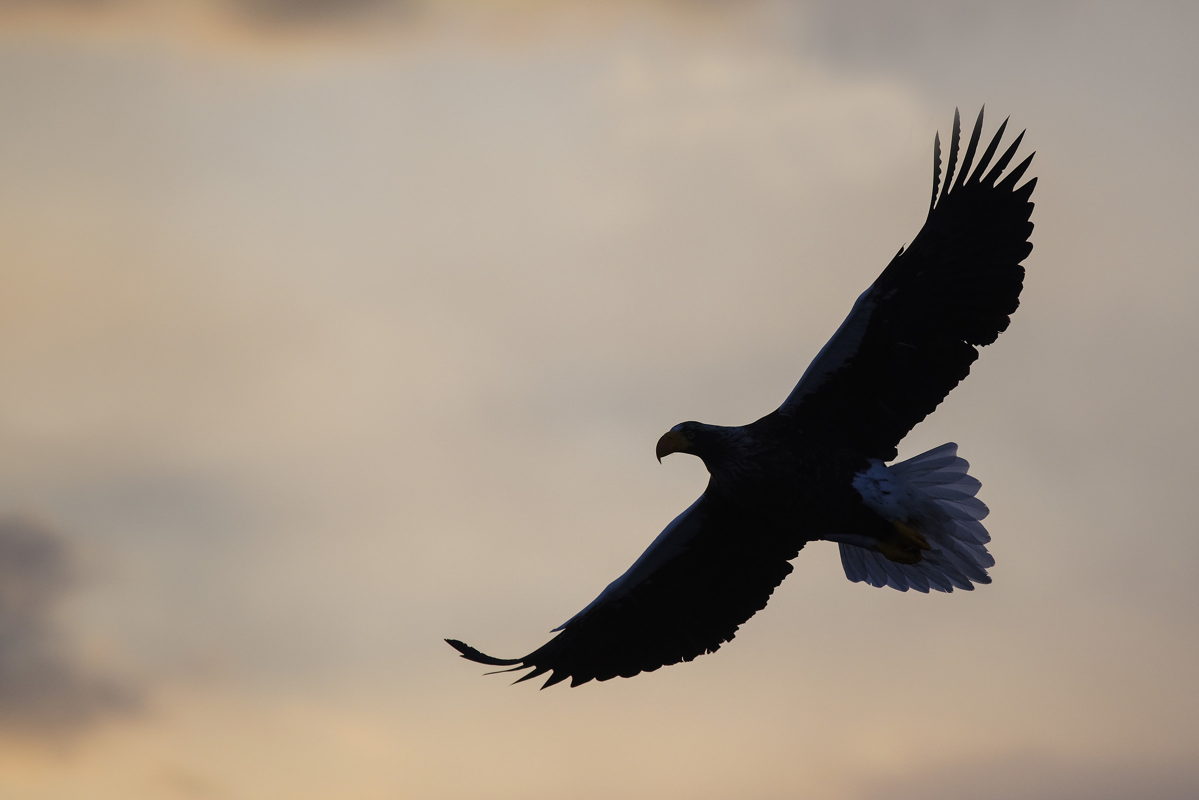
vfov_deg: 4.6
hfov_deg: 6.9
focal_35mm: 300
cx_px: 600
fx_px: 9993
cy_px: 400
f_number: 5
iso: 720
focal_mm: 300
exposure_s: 1/4000
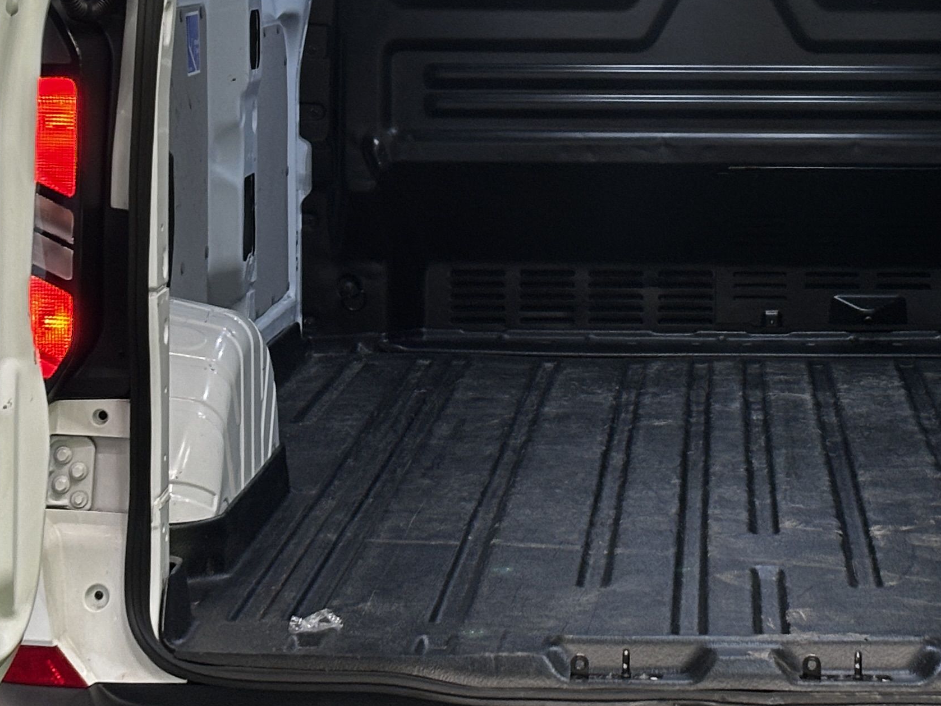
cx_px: 694
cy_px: 105
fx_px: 3398
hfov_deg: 15.7
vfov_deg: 11.8
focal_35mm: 125
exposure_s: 1/50
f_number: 1.6
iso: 50
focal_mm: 5.96
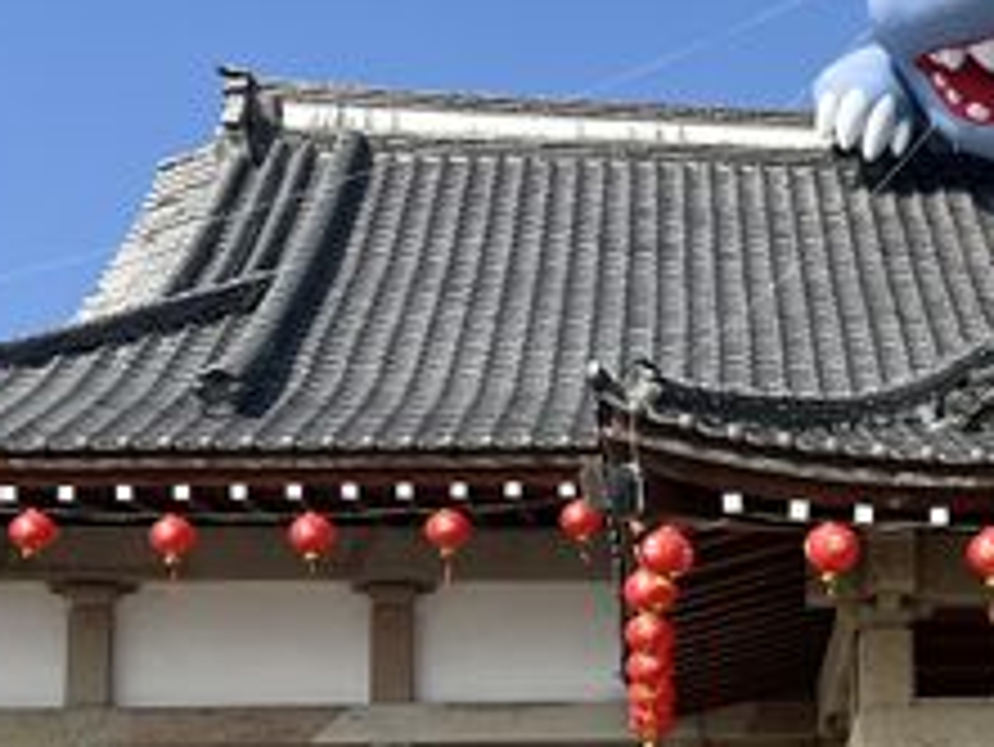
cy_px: 655
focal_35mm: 87
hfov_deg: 21.1
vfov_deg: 16.8
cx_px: 1169
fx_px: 2500
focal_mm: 5.1
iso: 50
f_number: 1.6
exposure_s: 1/3623
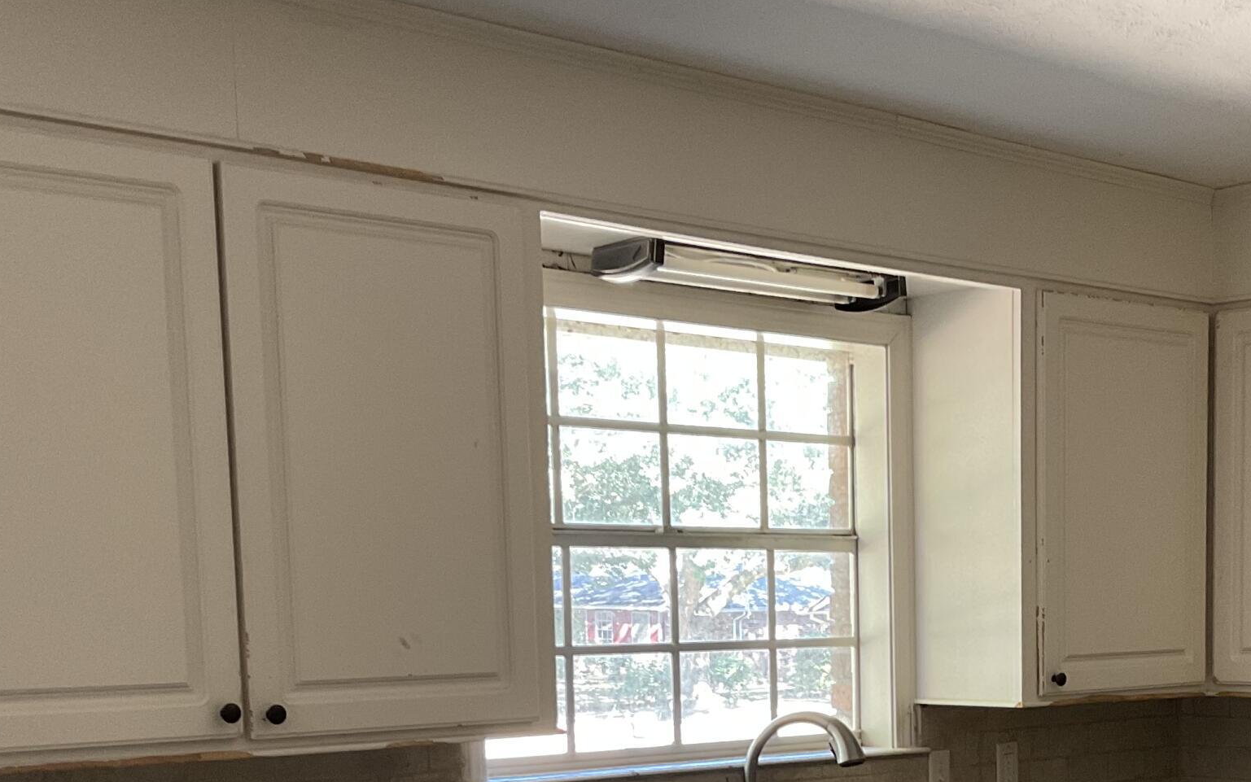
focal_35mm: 60
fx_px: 2046
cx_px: 833
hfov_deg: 33.7
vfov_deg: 20.9
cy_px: 793
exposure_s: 1/50
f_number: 1.8
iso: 80
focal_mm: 3
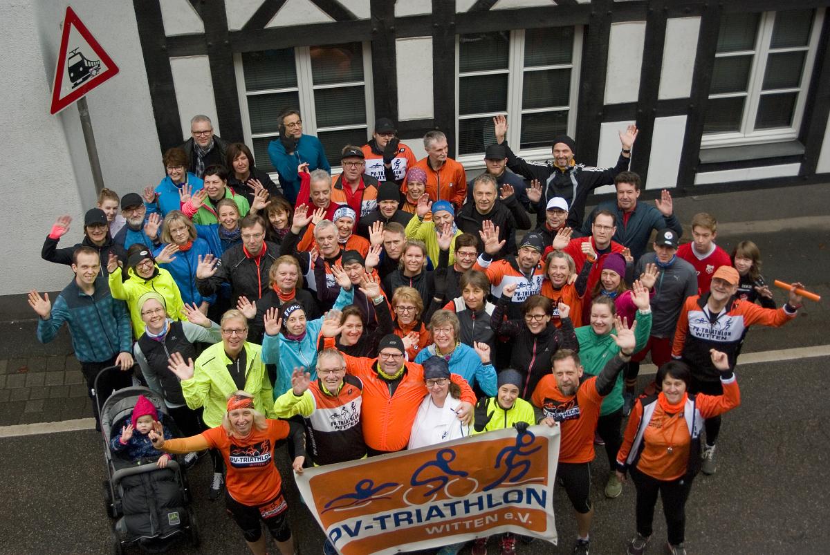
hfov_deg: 43.6
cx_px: 415
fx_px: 1039
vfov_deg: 29.9
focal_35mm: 45
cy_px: 278
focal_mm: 30
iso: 400
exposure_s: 1/125
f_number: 4.5
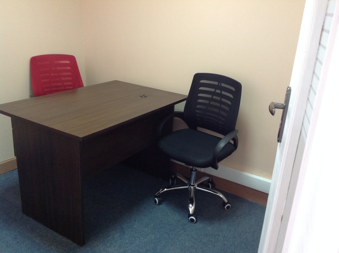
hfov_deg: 52.7
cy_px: 126
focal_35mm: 35
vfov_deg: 40.6
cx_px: 170
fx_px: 342
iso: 250
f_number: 2.4
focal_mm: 4.28
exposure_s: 1/17
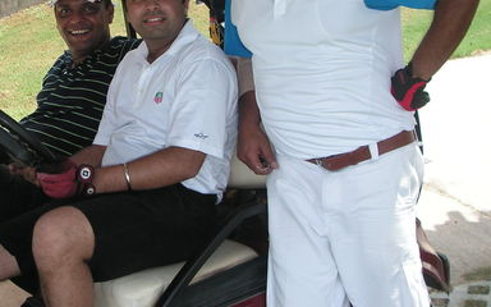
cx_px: 148
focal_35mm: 63
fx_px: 843
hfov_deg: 32.1
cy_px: 93
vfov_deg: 20.5
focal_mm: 6.3
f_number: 3.3
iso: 50
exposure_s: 1/180
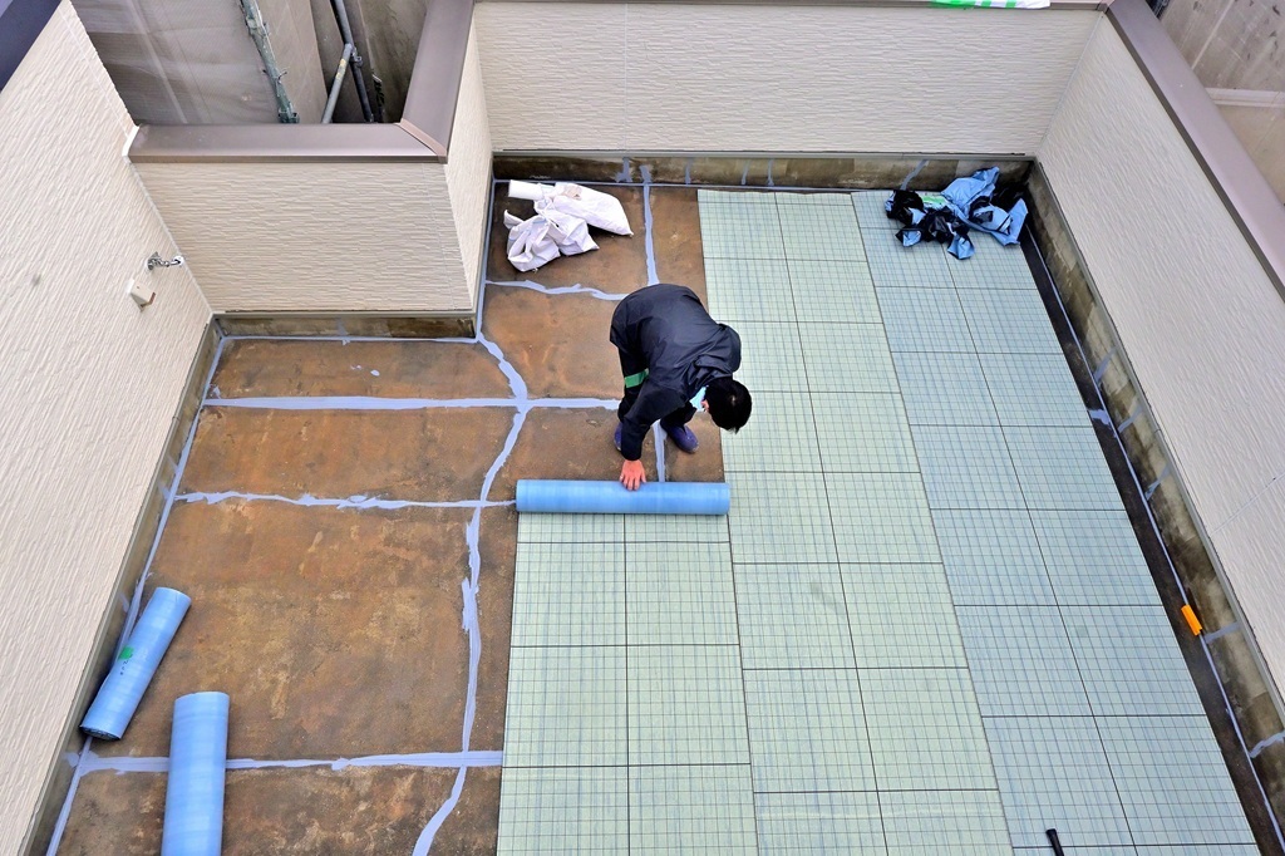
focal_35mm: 24
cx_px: 642
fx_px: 856
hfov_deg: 73.8
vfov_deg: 53.1
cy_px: 428
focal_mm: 16
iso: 640
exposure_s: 1/500
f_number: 11
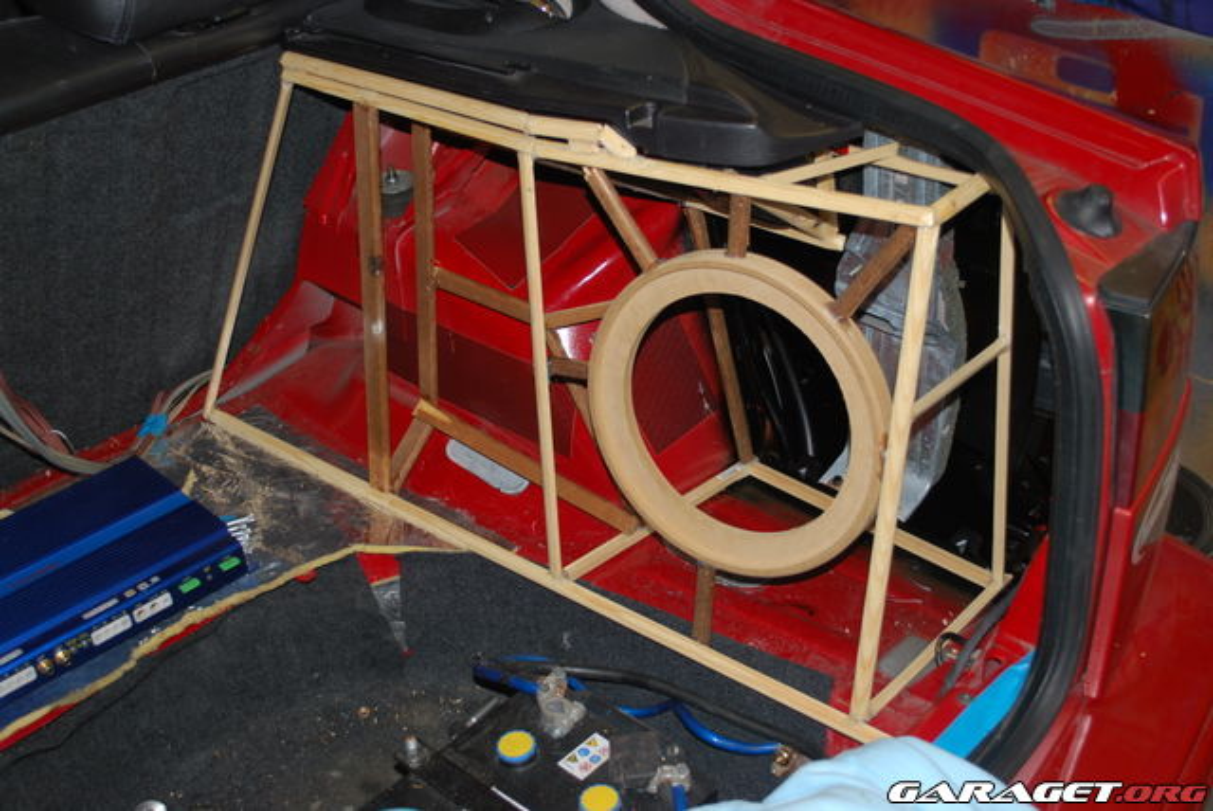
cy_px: 406
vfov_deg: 29.9
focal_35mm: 45
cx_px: 606
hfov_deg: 43.6
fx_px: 1518
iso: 200
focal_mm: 30
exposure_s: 1/60
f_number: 4.8
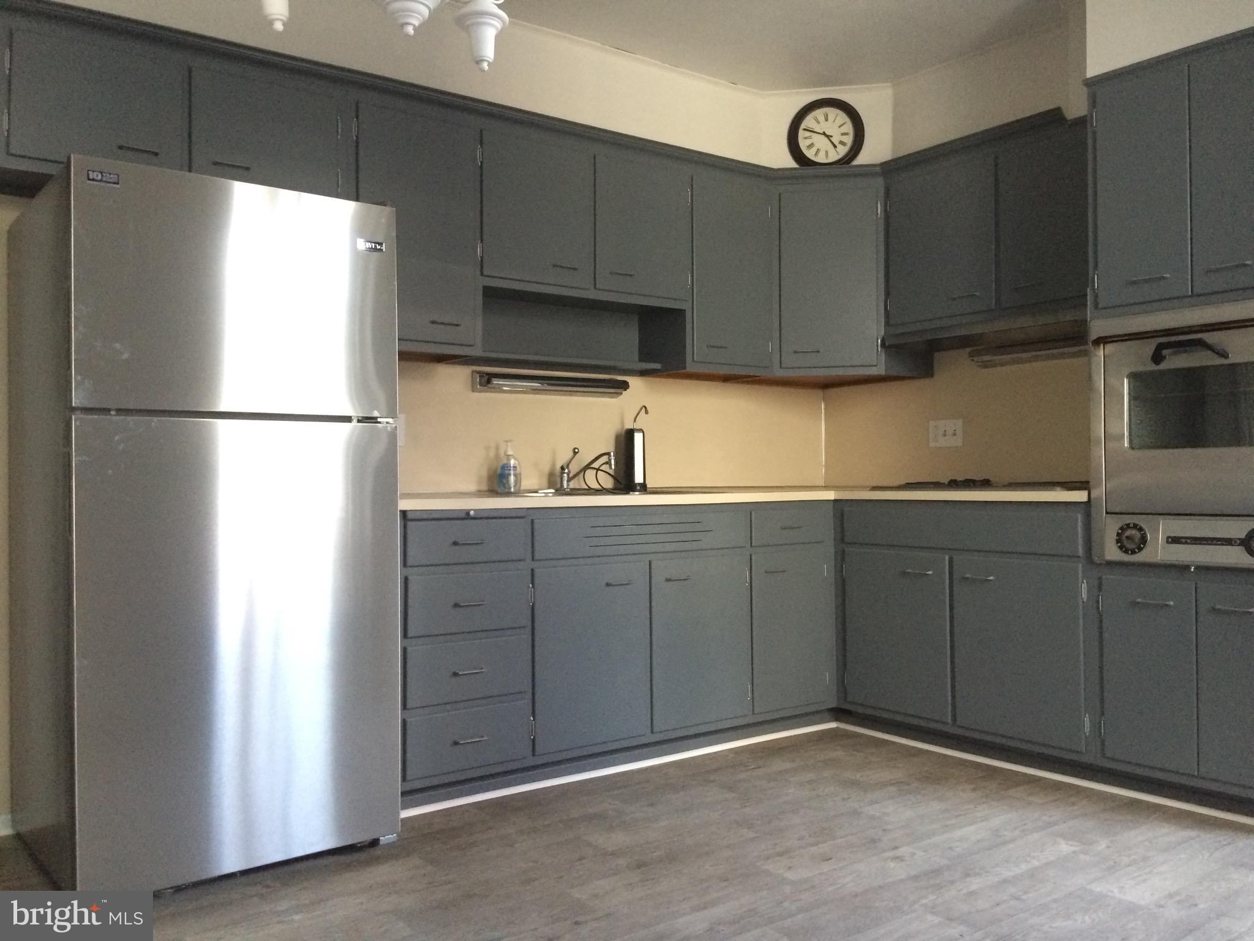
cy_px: 470
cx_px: 627
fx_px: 1051
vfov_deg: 48.2
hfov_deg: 61.7
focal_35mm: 29
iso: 200
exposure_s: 1/30
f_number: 2.2
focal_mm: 4.15
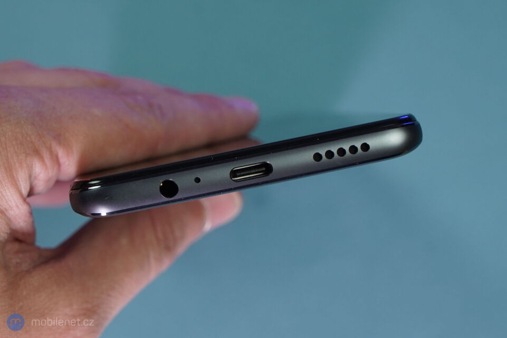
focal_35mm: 64
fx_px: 901
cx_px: 254
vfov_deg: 21.2
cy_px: 169
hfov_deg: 31.4
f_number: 7.1
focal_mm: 64
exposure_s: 1/125
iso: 800
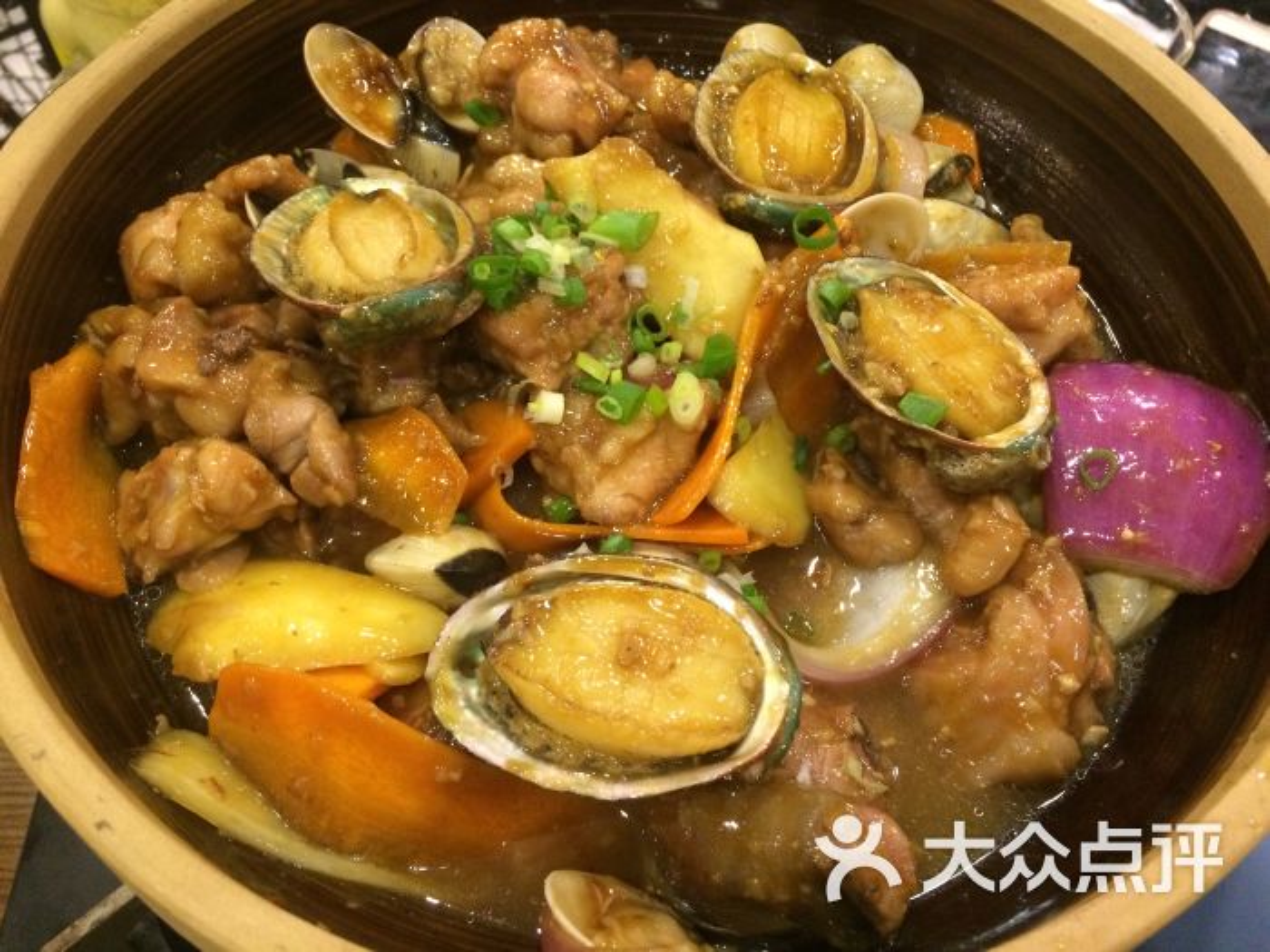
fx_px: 1064
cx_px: 635
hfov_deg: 61.7
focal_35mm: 29
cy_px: 476
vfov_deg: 48.2
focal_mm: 4.15
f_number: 2.2
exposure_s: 1/25
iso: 320
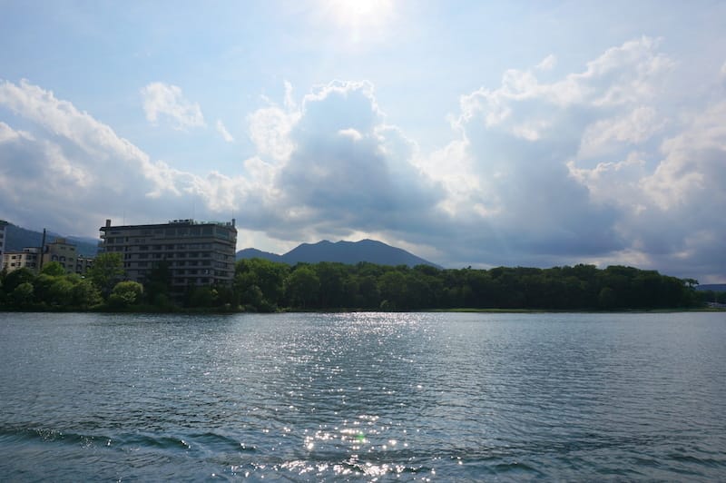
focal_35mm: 24
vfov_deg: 53.1
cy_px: 242
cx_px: 363
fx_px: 484
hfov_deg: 73.8
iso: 100
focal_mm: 16
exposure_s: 1/400
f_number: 13
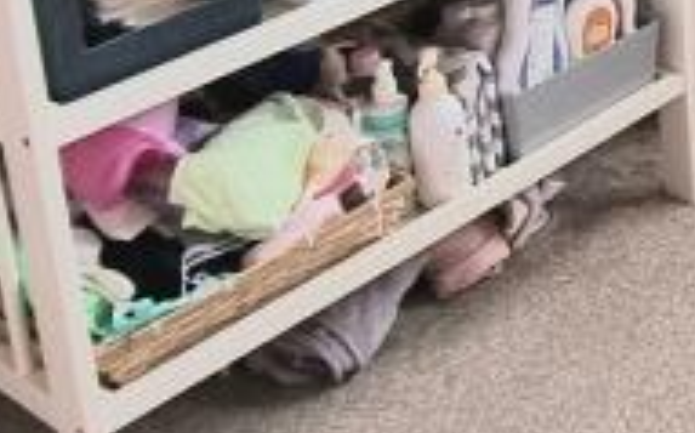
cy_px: -382
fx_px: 1400
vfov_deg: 14.9
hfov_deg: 22.3
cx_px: 1077
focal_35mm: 74
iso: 50
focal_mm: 2.2
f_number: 2.2
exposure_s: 1/133
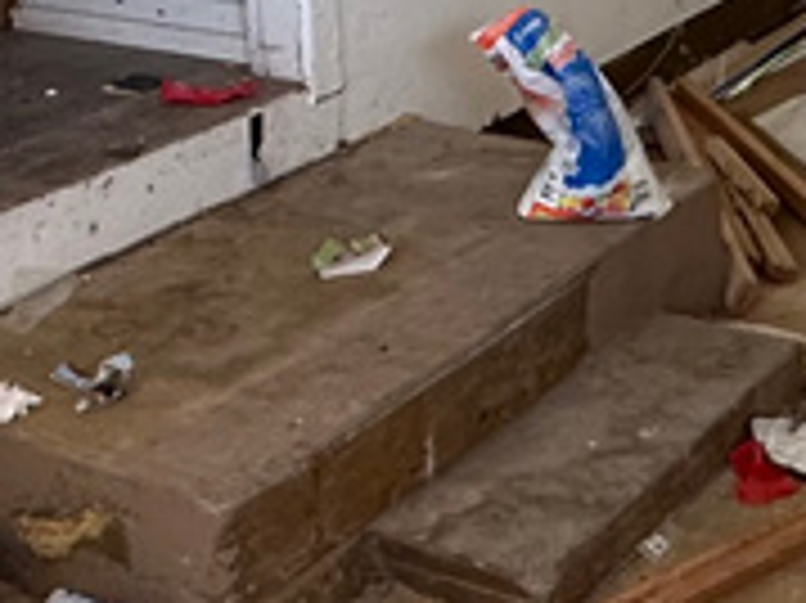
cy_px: -63
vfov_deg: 17.8
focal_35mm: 80
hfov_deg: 24.4
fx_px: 1861
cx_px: 468
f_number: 2.2
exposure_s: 1/60
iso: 400
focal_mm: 2.22
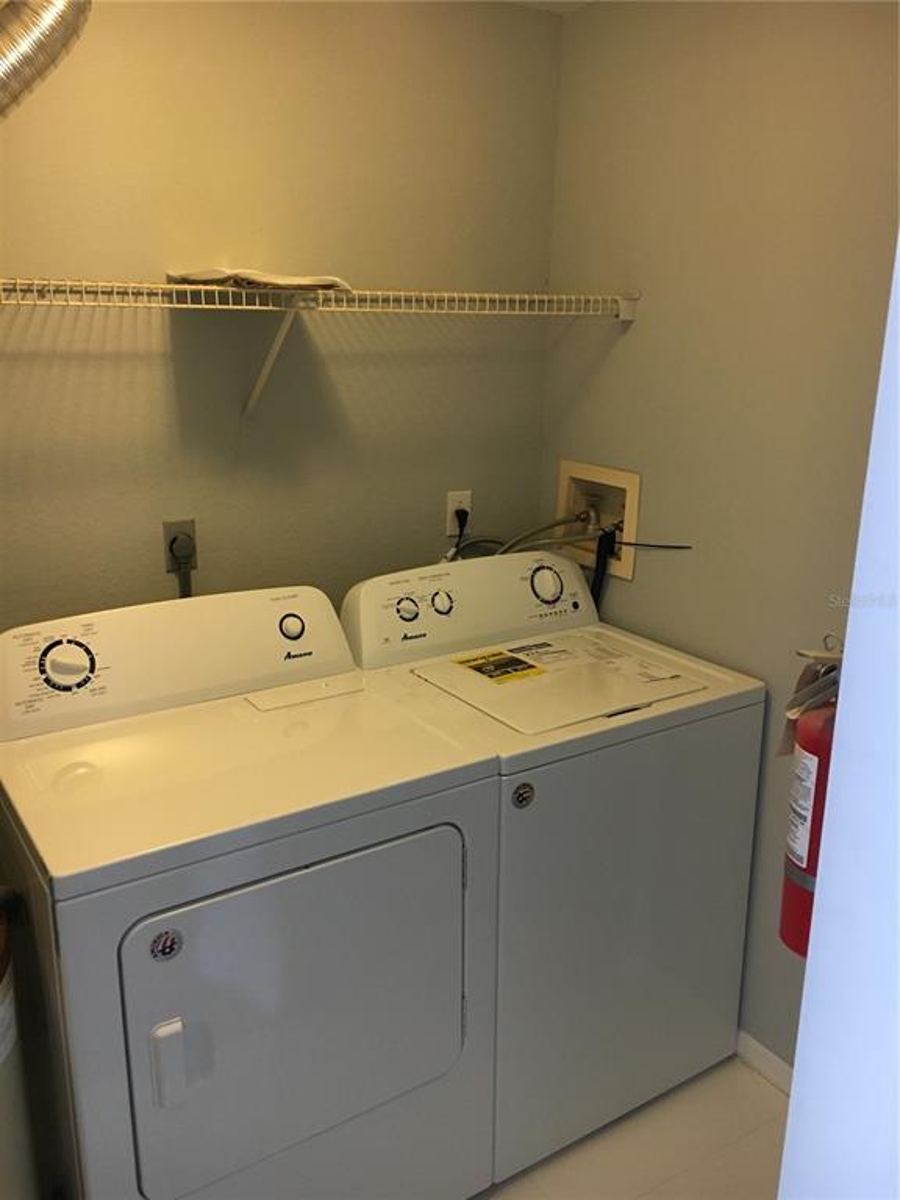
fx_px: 1005
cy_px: 600
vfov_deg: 61.7
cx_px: 450
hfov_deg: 48.2
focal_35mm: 29
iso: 200
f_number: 2.2
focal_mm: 4.15
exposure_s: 1/24
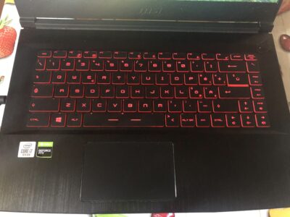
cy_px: 108
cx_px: 145
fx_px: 235
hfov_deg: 63.4
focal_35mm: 28
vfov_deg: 49.7
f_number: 1.8
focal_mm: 4
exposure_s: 1/4
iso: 160
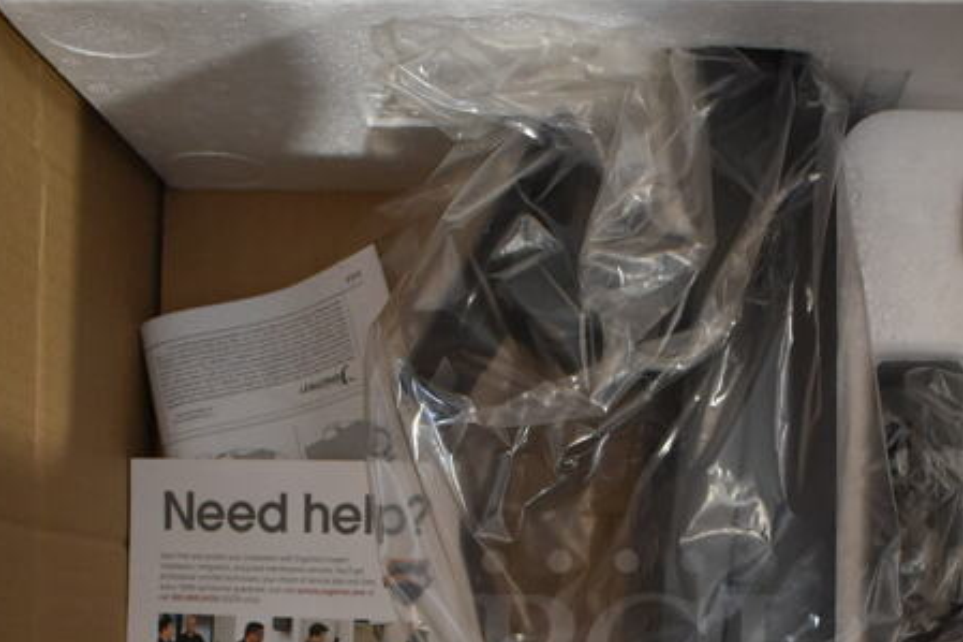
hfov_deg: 36.0
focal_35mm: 55
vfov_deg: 23.5
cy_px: 650
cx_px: 626
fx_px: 1471
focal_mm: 18
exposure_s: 1/30
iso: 1250
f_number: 3.5
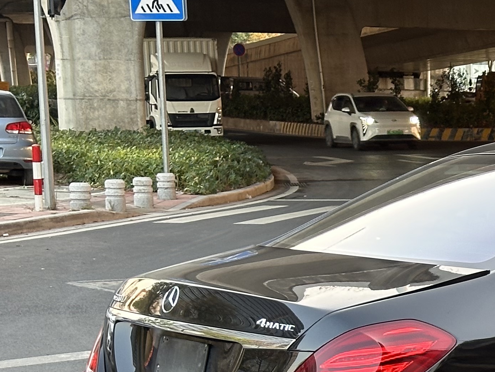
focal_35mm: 140
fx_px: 2002
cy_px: 397
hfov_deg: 13.4
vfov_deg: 10.5
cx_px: 721
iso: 80
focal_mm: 6.86
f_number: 1.78
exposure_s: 1/63
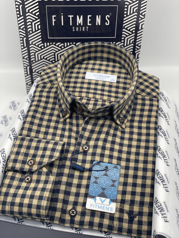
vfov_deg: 36.8
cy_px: 119
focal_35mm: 52
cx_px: 90
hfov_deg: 28.0
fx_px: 359
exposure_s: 1/100
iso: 40
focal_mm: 6
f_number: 2
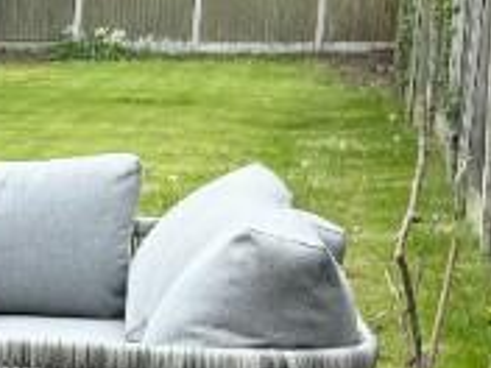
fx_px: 1986
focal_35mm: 140
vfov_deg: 10.5
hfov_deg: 11.3
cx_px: -753
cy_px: 354
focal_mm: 6.76
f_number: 1.78
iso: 80
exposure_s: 1/1311
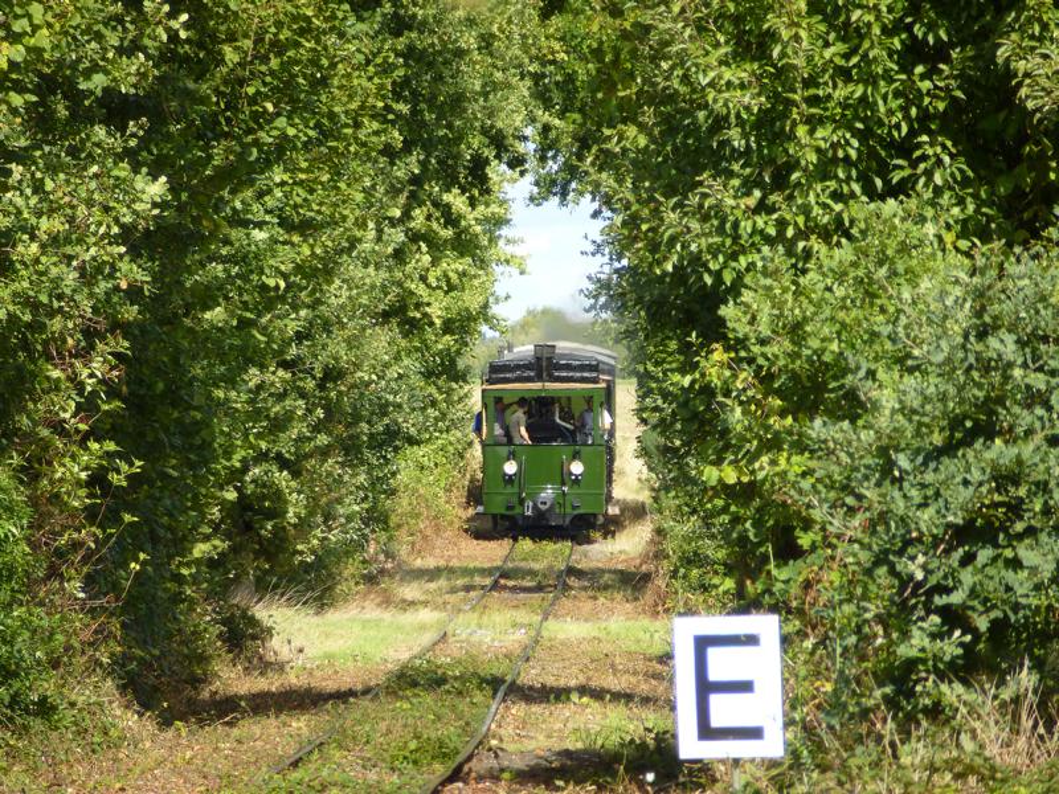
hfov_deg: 5.2
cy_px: 397
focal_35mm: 384
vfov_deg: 3.9
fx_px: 11748
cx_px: 530
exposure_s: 1/160
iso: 100
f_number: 5.9
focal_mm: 68.8
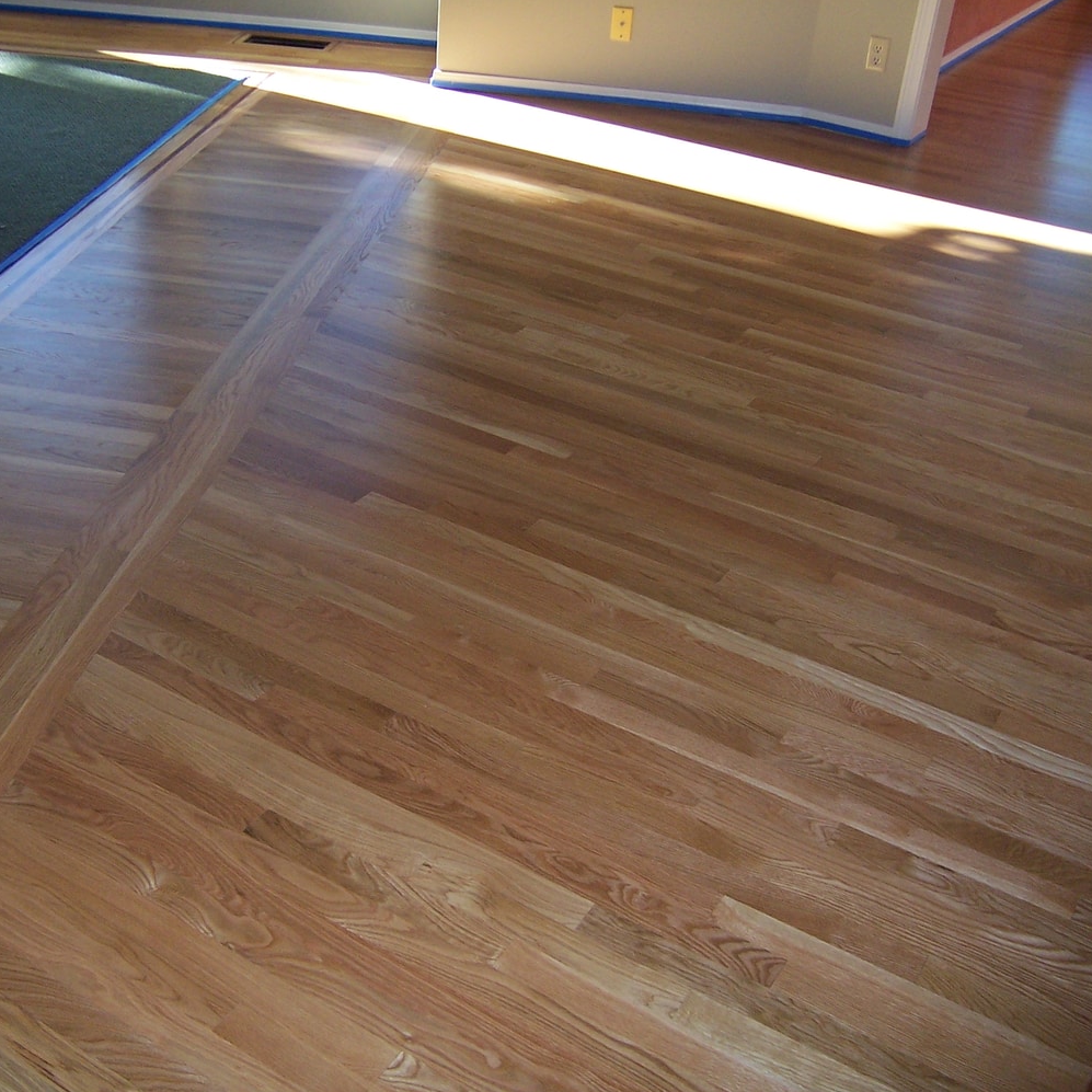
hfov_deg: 42.6
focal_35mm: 39
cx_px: 426
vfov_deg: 42.8
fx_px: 1392
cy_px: 545
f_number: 2.8
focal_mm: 5.5
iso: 140
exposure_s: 1/60
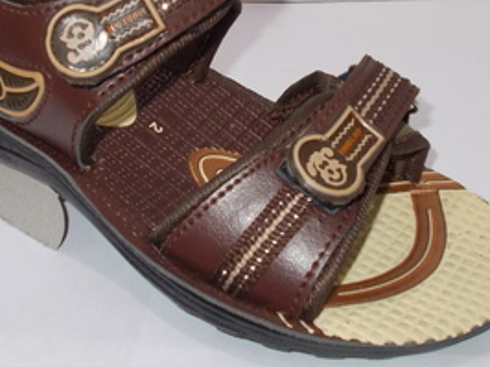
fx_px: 905
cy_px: 71
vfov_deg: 22.6
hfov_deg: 30.3
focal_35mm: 64
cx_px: 221
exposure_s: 1/25
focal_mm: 6
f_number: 3.6
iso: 200
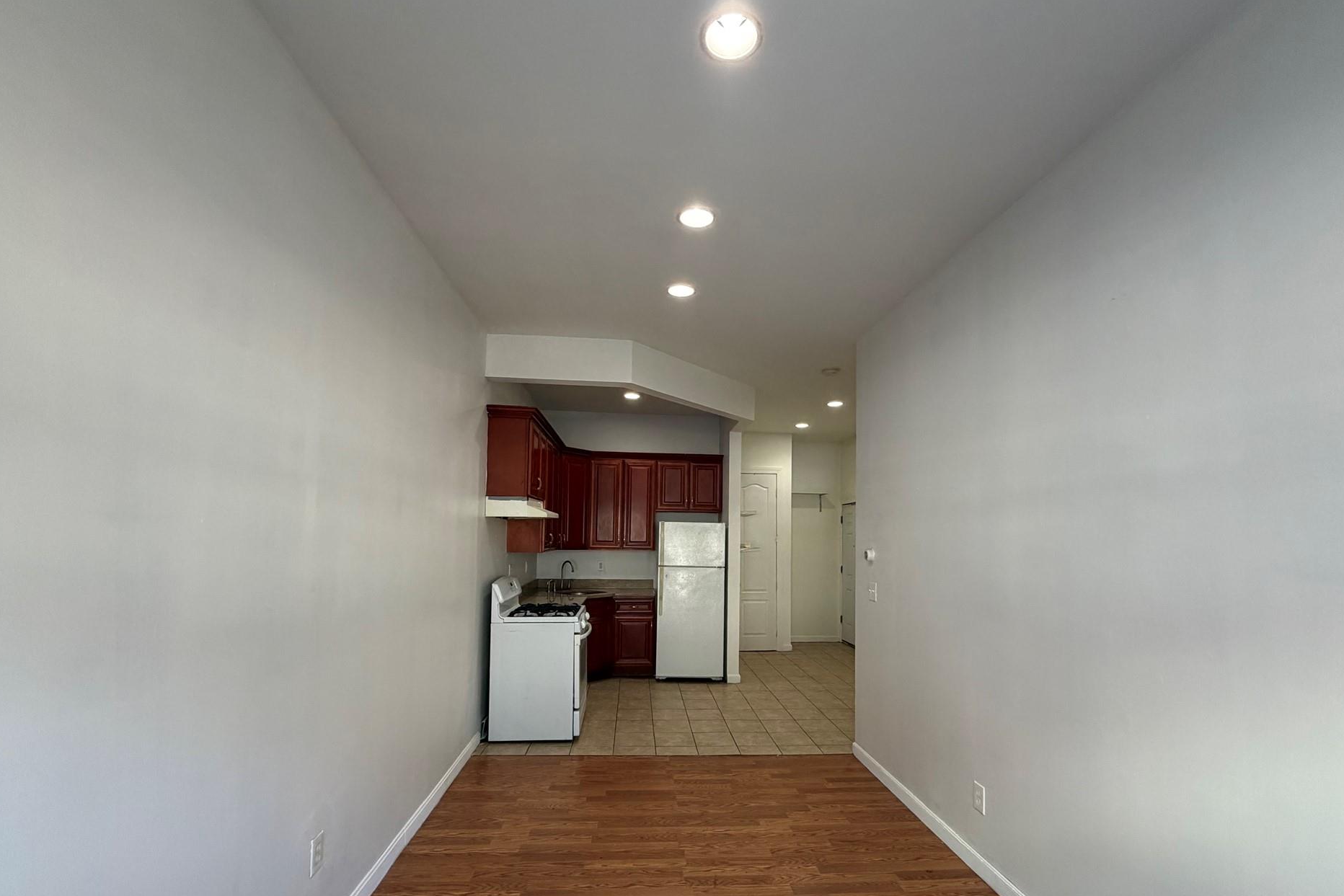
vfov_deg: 73.3
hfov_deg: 96.7
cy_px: 517
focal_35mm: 16
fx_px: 597
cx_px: 684
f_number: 2.2
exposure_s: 1/120
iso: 320
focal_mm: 2.22
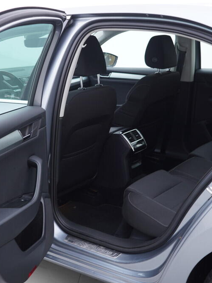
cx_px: 89
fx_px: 433
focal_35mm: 53
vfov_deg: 36.2
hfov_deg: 27.5
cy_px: 141
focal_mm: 24
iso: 125
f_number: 2.8
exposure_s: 1/40
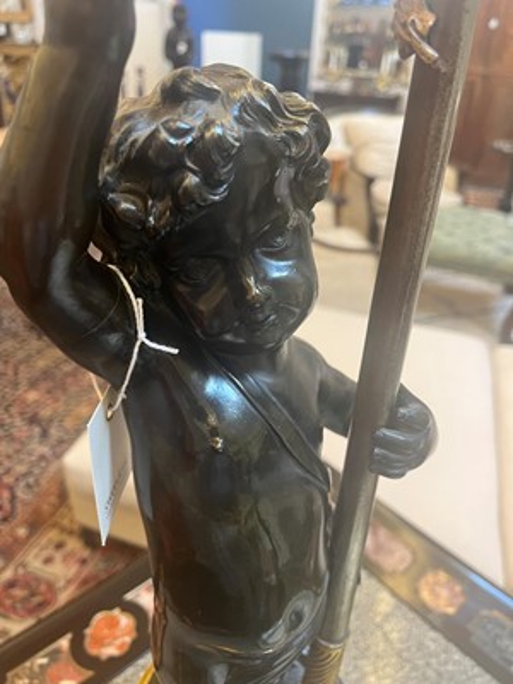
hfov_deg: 53.1
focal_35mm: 26
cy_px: 342
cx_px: 256
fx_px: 514
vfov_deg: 67.3
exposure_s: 1/50
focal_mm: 5.1
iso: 200
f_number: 1.6
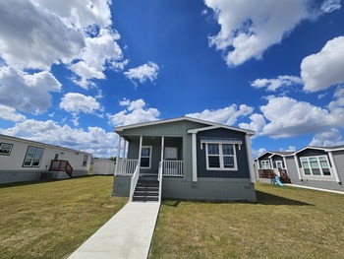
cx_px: 172
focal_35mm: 13
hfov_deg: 106.1
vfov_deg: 90.0
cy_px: 130
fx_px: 129
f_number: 2.2
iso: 50
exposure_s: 1/5285
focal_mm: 2.2
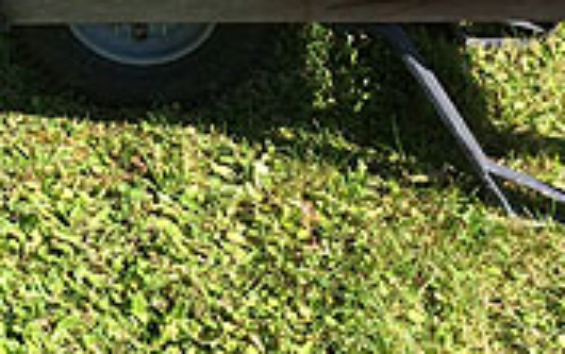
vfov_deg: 11.1
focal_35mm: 115
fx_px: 1772
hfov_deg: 17.2
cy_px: -137
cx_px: -134
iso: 32
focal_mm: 4.12
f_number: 2.2
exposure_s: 1/912
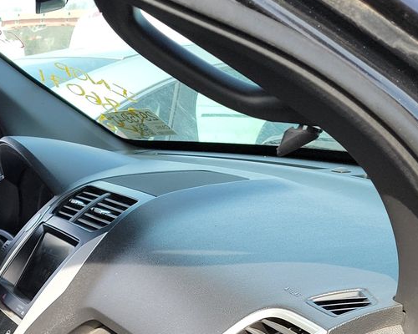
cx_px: -220
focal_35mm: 75
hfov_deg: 21.2
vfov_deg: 18.8
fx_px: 928
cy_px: 448
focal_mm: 6.7
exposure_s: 1/120
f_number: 1.8
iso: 55
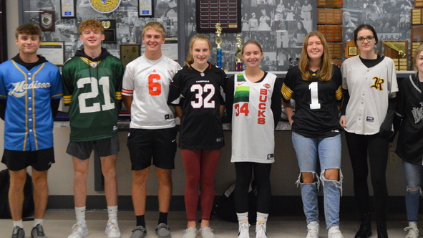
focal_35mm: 49
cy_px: 88
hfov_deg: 41.7
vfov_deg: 24.3
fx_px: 549
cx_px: 270
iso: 3200
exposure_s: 1/320
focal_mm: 18
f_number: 3.5
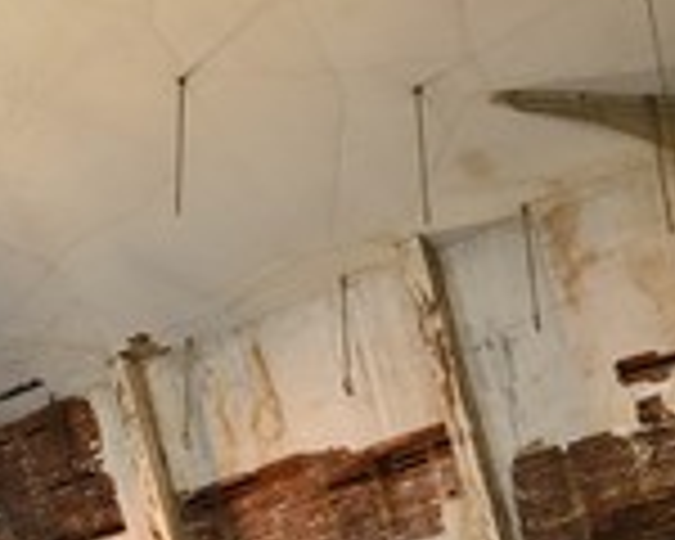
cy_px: 549
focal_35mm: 63
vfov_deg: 23.2
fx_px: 1259
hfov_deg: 29.7
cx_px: 198
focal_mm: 24
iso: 800
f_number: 4
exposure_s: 1/15
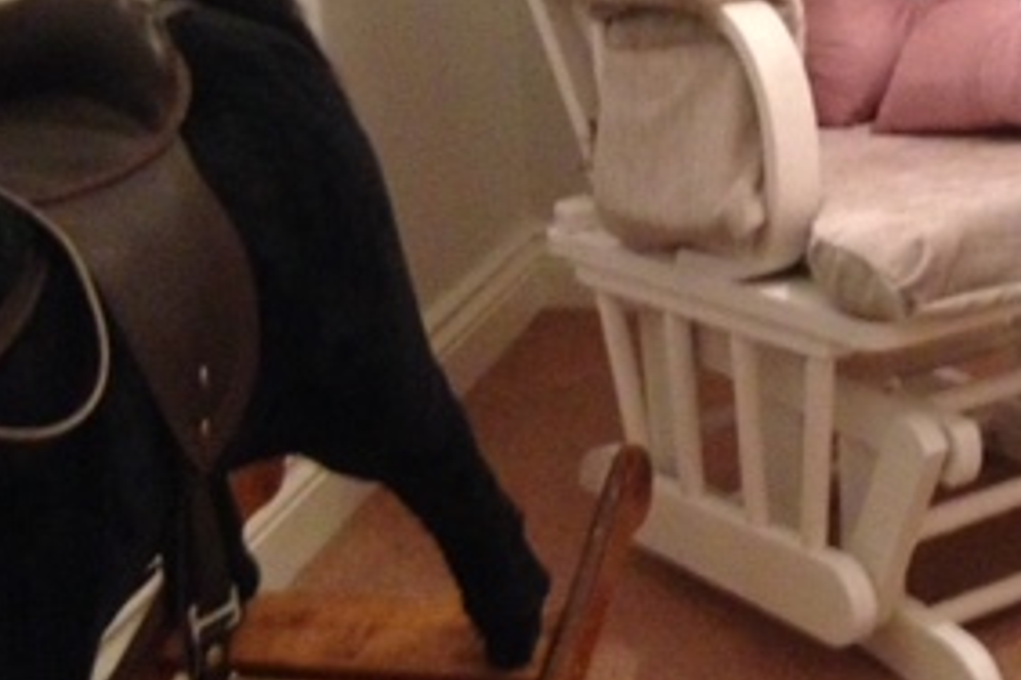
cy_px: 217
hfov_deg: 24.5
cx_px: 1079
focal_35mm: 78
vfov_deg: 17.4
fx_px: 2212
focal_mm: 4.12
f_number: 2.4
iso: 500
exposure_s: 1/15
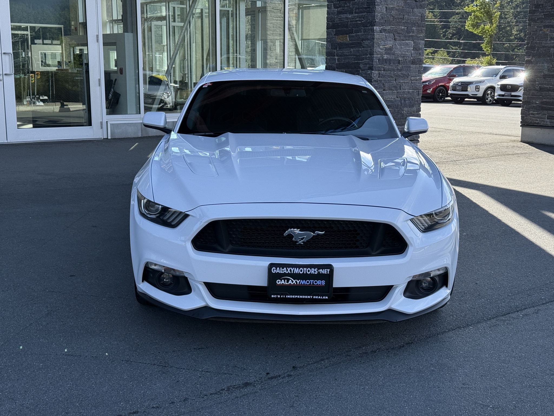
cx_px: 277
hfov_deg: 39.7
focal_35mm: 48
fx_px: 768
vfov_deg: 30.3
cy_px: 208
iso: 64
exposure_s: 1/1429
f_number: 1.78
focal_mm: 6.76
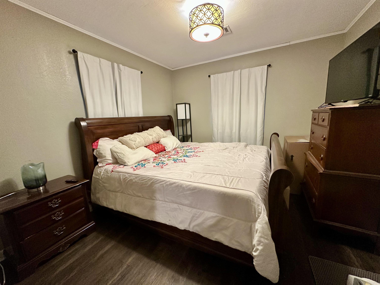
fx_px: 154
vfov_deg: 85.7
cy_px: 142
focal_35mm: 14
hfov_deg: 102.1
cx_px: 190
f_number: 2.2
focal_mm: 2.22
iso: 400
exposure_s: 1/60
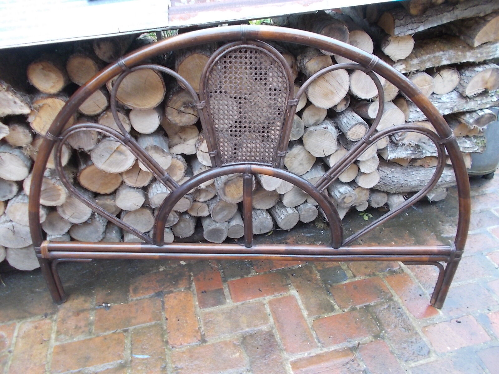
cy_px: 187
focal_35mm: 26
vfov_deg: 53.1
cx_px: 250
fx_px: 375
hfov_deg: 67.3
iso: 125
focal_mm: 4.6
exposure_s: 1/25
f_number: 3.2
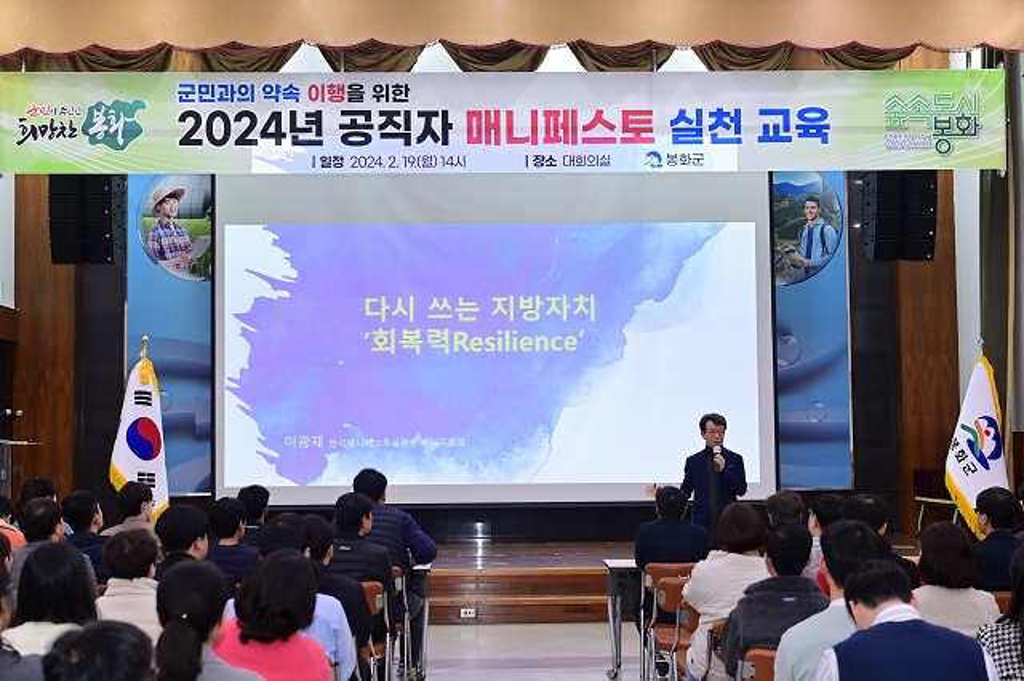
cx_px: 512
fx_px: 1478
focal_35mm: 52
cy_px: 340
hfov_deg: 38.2
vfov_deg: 26.0
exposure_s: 1/160
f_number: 4
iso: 2500
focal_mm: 52
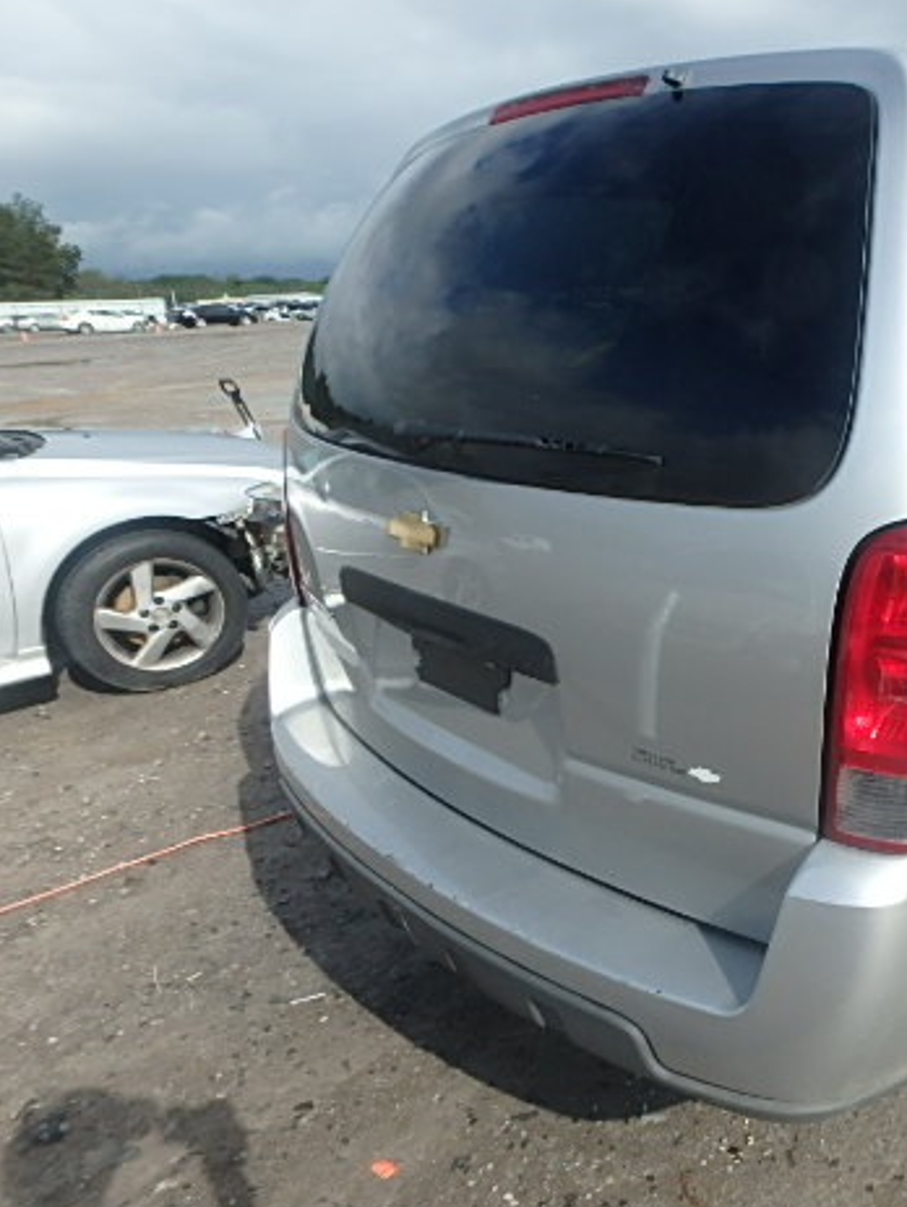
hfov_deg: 43.7
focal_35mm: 29
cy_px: 618
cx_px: 831
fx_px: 1012
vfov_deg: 61.6
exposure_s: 1/400
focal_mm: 3.7
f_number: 6
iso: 125
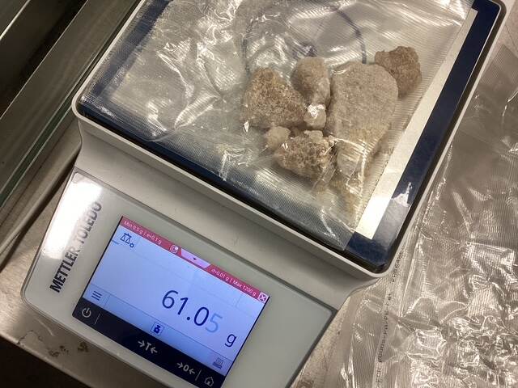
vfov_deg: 45.4
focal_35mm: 31
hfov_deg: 58.4
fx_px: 464
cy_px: 194
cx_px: 259
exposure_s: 1/60
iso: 50
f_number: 2.4
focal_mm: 3.3
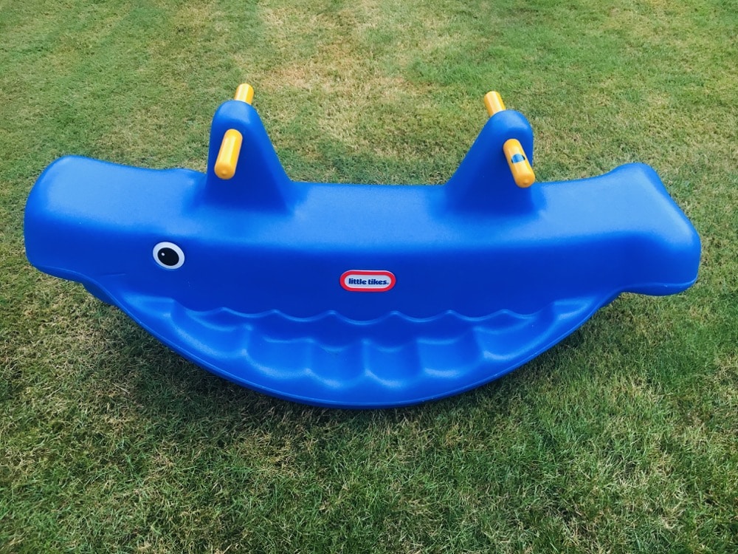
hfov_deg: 61.7
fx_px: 618
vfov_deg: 48.2
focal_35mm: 29
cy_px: 277
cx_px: 369
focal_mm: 4.15
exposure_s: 1/33
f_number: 2.2
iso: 50
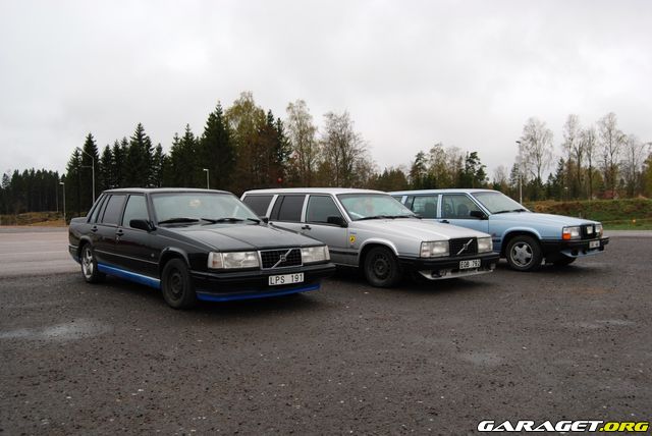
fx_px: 598
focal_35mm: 33
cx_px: 326
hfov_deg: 57.2
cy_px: 218
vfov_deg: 40.0
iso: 100
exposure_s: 1/160
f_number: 6.3
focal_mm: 22
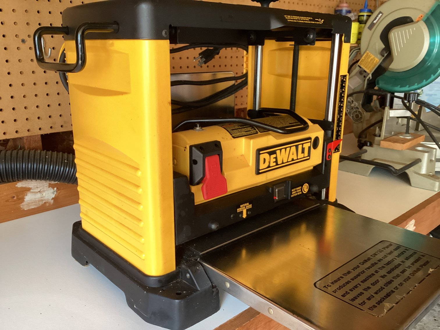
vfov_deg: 45.4
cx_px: 220
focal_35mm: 31
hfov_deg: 58.3
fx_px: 394
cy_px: 165
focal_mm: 3.3
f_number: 2.4
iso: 160
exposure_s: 1/60
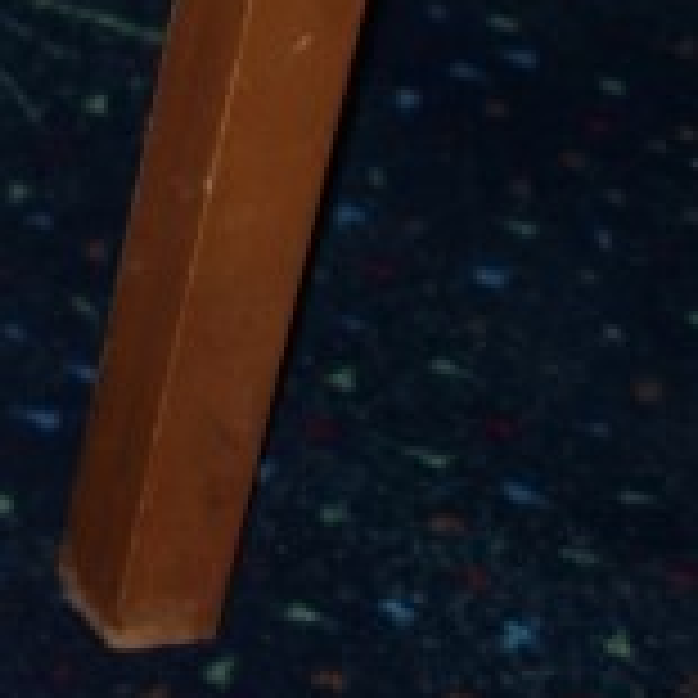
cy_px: -338
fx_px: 4038
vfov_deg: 9.6
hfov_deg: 8.4
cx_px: -1387
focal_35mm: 177
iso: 200
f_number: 1.8
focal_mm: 10.4
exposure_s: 1/30
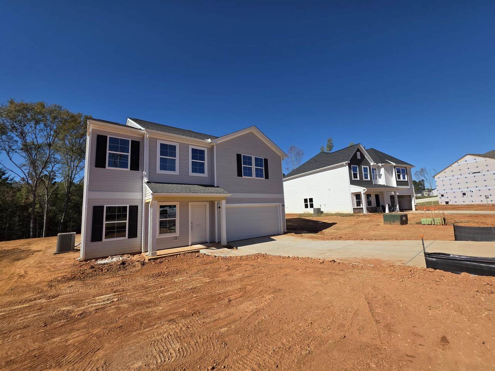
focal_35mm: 13
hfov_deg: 106.2
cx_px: 248
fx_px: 186
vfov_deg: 89.9
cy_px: 186
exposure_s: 1/3238
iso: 40
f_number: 1.9
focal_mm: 2.2
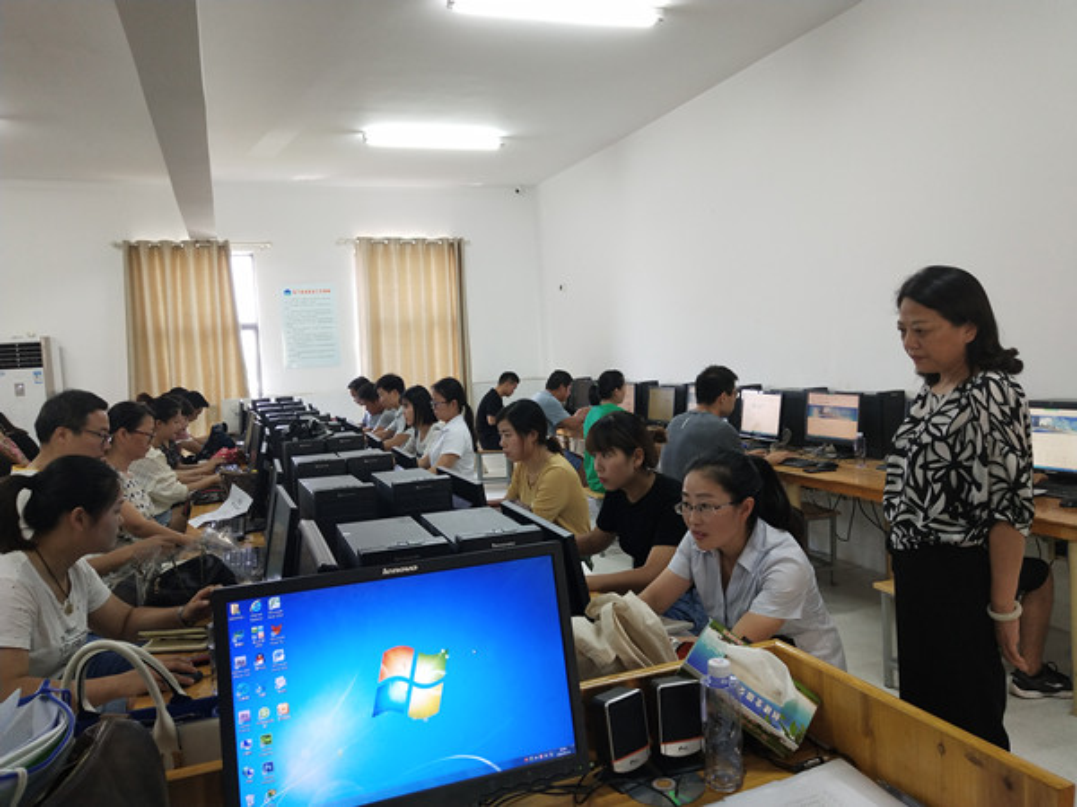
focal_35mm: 30
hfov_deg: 60.0
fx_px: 933
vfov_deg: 46.8
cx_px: 538
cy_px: 404
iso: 155
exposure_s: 1/50
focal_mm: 3.95
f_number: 1.8
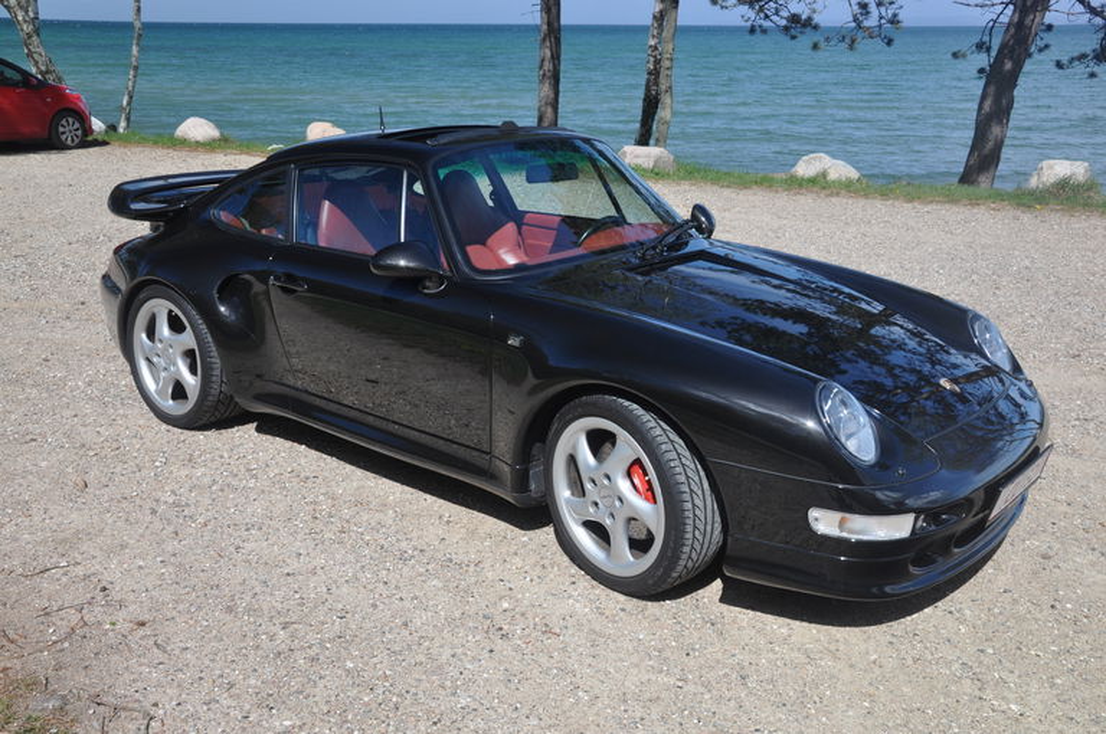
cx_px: 553
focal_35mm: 36
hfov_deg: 53.2
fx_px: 1105
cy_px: 367
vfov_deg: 36.8
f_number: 10
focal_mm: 24
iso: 200
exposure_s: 1/100
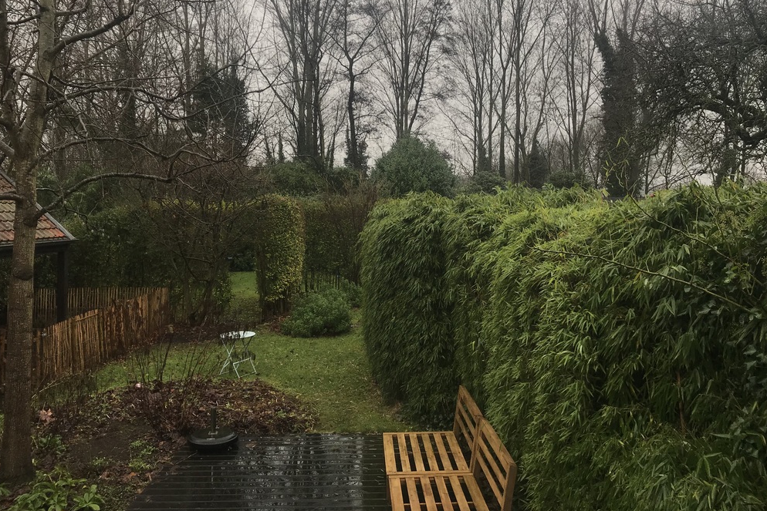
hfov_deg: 61.9
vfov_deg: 43.5
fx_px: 639
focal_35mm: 30
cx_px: 384
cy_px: 217
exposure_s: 1/120
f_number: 1.8
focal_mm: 3.99
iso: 20
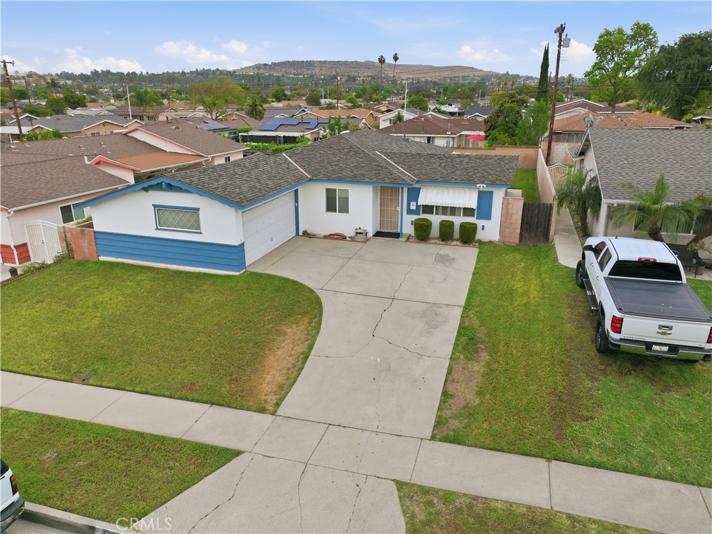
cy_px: 267
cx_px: 356
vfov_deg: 56.8
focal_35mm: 24
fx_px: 493
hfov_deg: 71.6
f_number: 2.8
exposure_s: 1/2500
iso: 100
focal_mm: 12.3
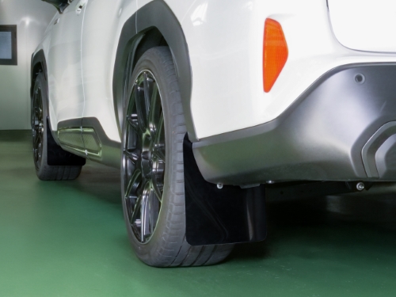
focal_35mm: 82
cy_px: 148
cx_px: 198
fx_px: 938
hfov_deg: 23.8
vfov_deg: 18.0
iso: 6400
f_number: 7.1
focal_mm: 41
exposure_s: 1/100
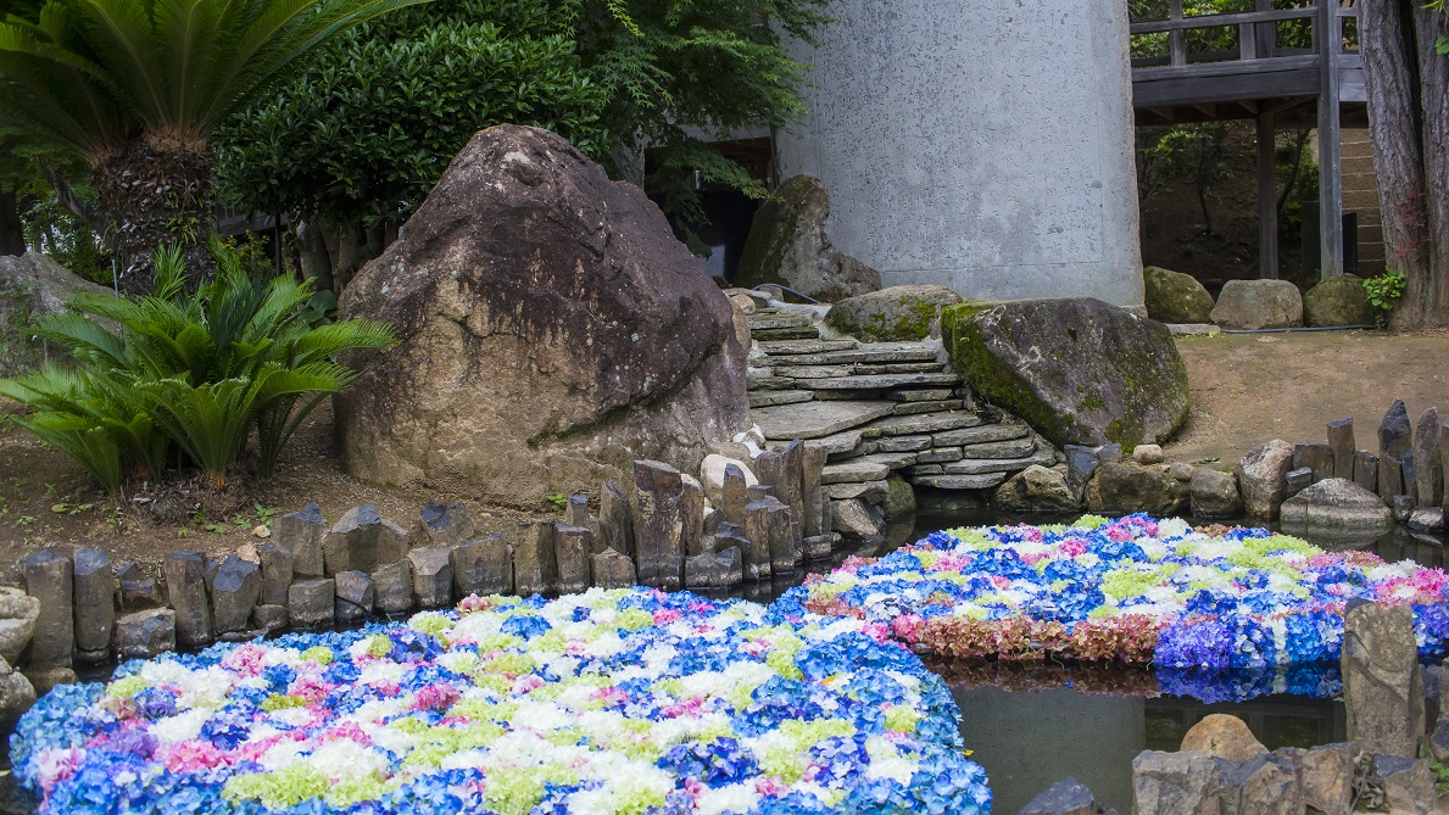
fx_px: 1422
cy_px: 443
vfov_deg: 32.0
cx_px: 726
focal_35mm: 37
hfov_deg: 54.0
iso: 1600
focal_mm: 35
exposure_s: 1/320
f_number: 9
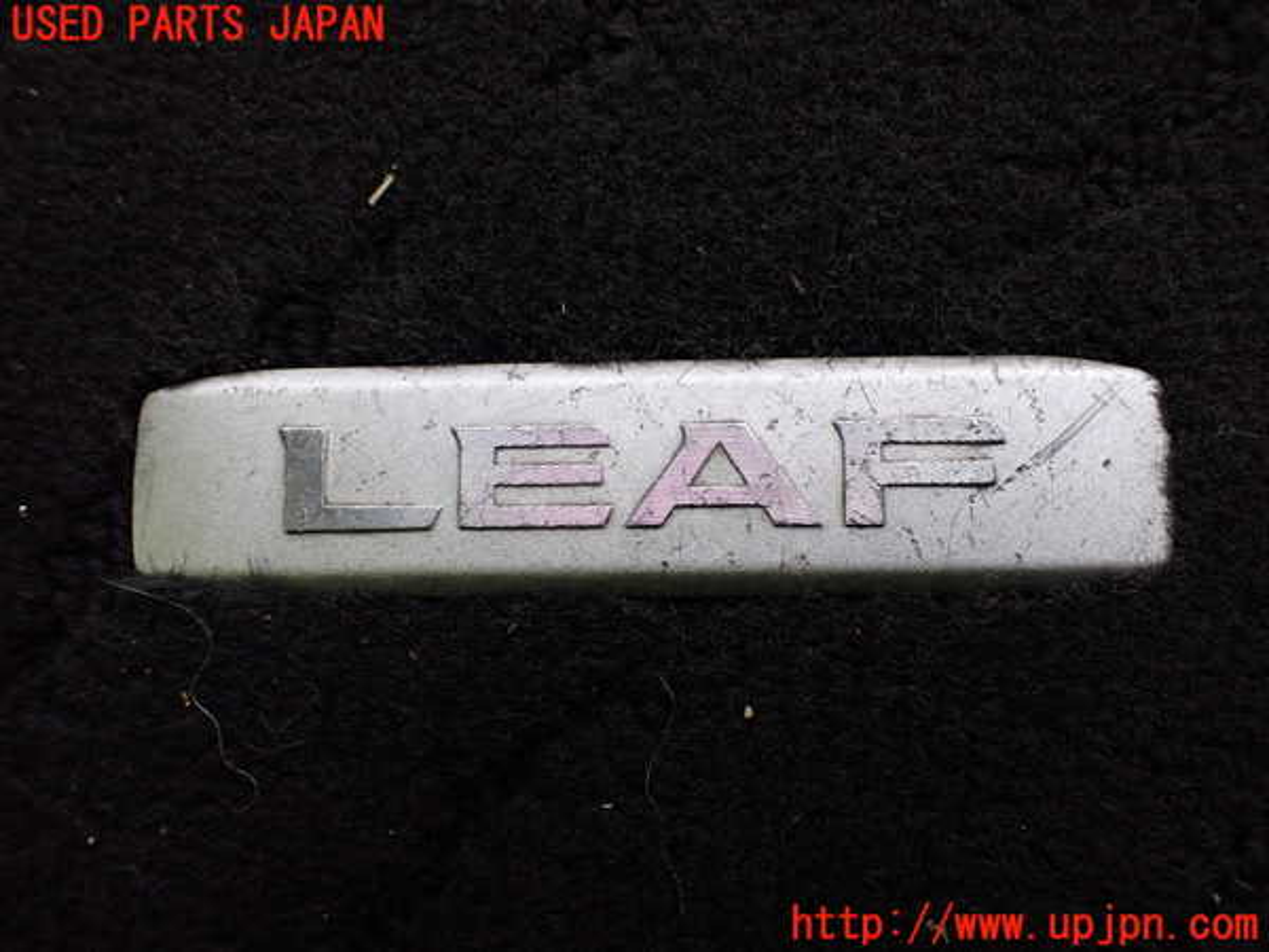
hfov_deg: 60.0
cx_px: 634
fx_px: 1100
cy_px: 476
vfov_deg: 46.8
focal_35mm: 30
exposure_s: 1/125
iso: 320
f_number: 2.3
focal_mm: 5.4
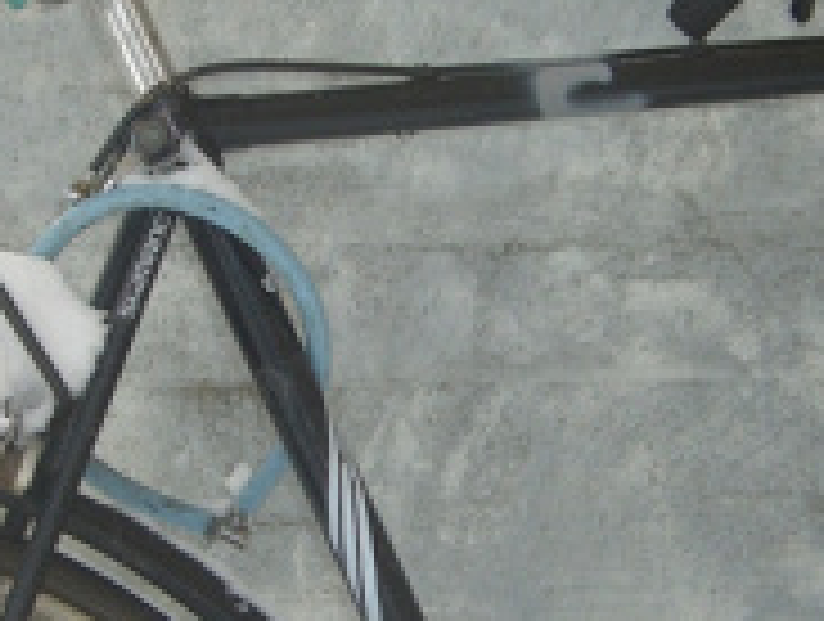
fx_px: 3458
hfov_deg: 13.6
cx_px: 374
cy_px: 385
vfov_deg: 10.3
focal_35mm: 145
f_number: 4
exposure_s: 1/320
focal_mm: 7.9
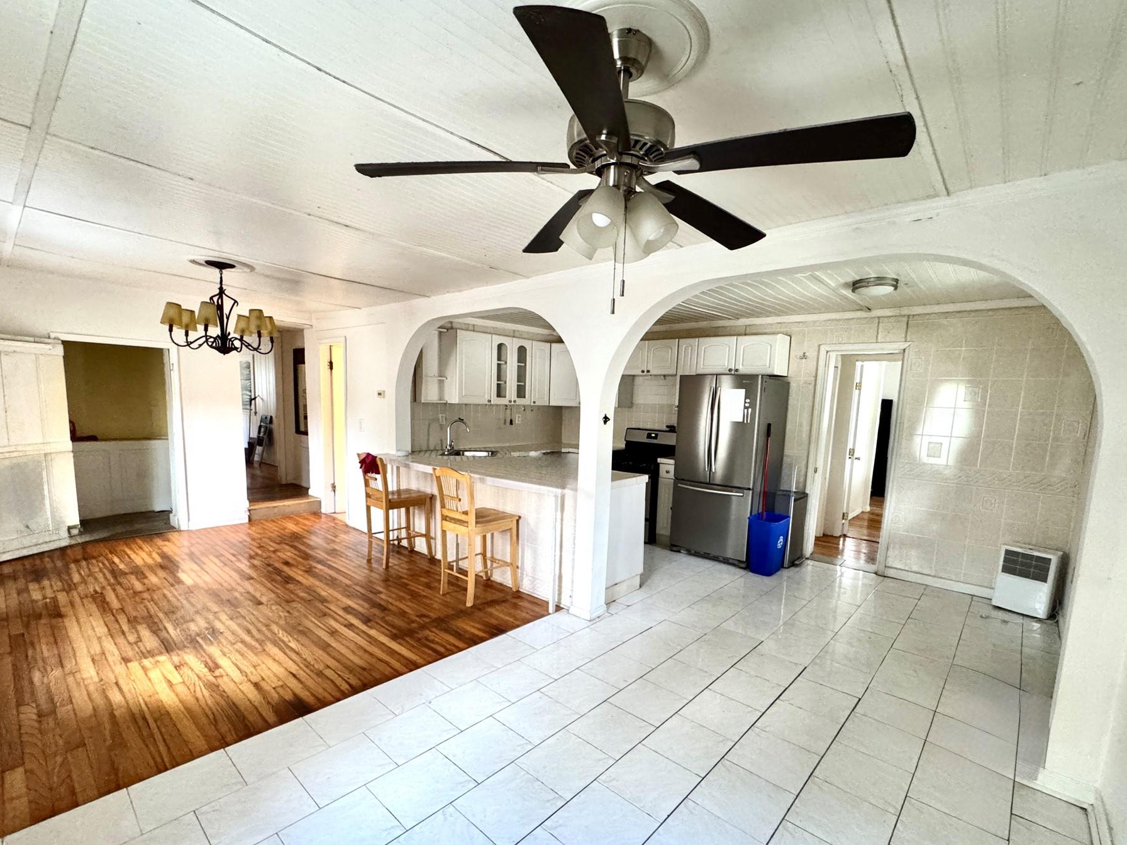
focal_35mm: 16
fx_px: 521
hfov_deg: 94.5
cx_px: 576
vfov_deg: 77.8
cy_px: 472
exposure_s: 1/60
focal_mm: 2.22
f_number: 2.2
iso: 640
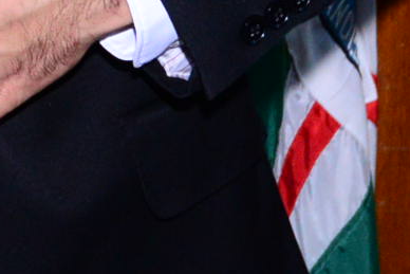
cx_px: -617
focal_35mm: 271
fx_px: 3087
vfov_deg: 5.0
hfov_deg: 7.1
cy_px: -318
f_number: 7.1
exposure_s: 1/125
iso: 2500
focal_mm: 35
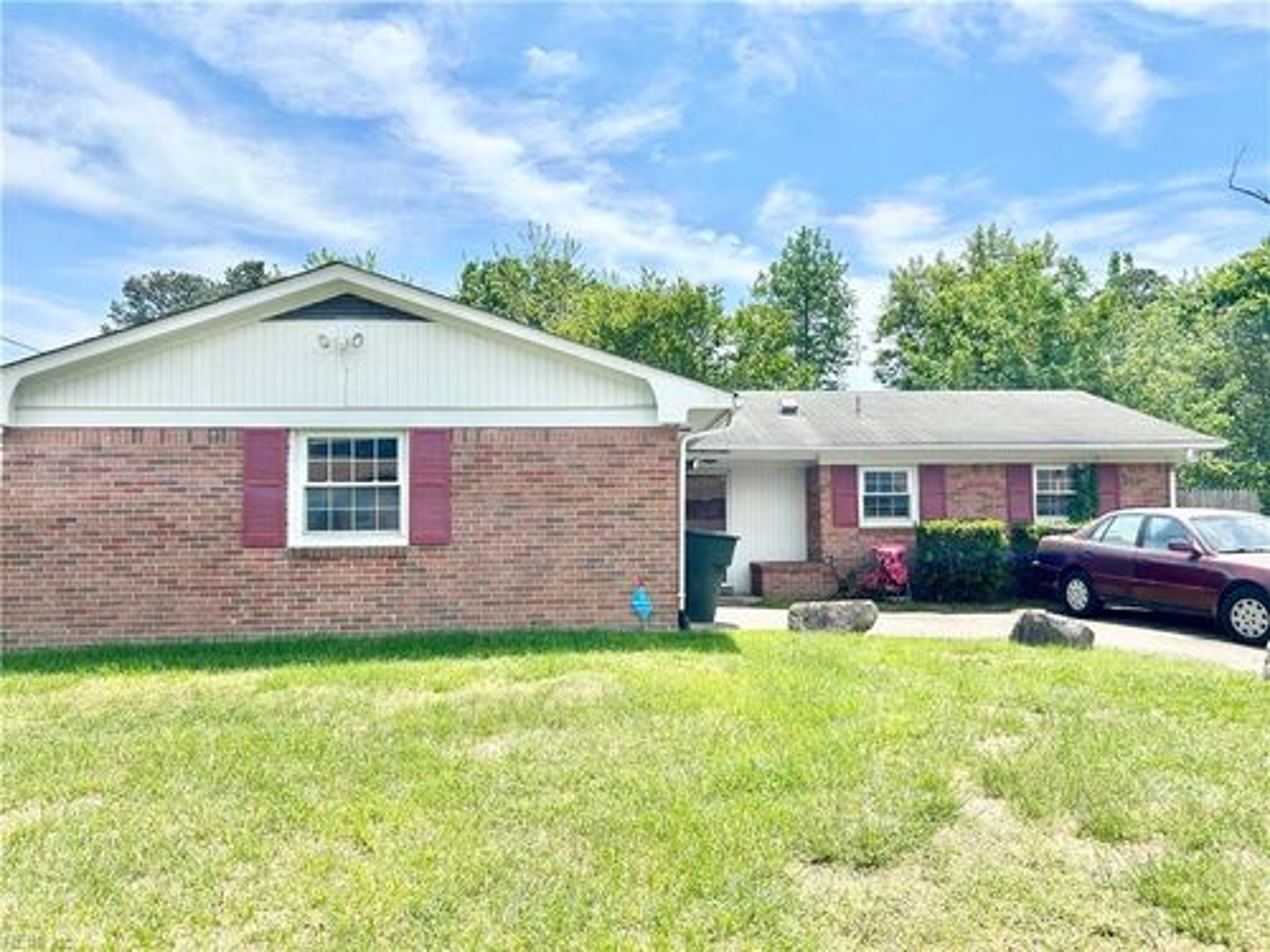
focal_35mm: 26
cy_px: 476
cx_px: 635
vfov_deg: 53.1
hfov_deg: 67.3
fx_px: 954
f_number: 1.5
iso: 50
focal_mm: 5.7
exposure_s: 1/5882
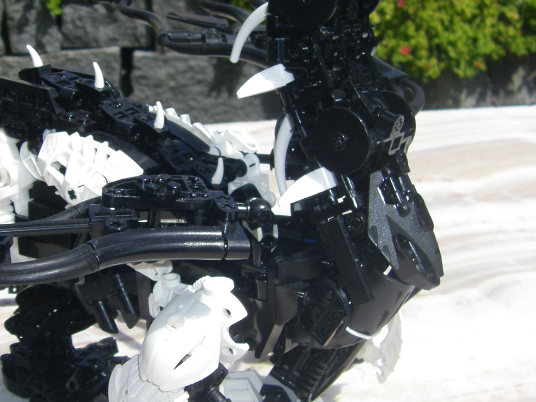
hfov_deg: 23.5
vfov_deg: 17.8
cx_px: 186
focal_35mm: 83
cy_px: 175
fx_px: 1285
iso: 64
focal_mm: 6.3
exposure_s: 1/250
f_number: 7
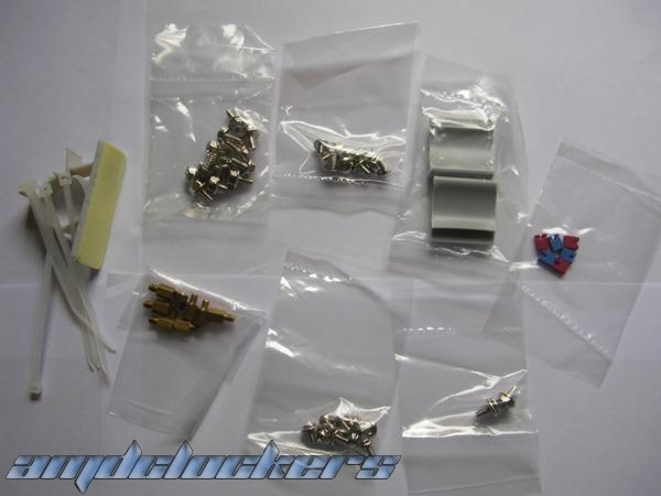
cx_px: 330
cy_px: 248
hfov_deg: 49.0
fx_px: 726
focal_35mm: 38
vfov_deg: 37.7
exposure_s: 1/86.4
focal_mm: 5.8
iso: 50
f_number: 2.8
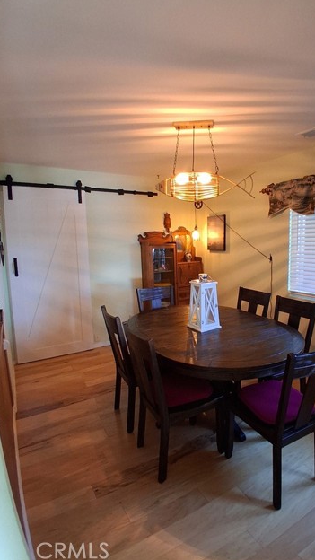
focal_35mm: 19
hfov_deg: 57.6
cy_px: 276
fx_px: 282
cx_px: 197
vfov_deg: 89.6
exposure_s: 1/40
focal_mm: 1.4
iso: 250
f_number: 2.2
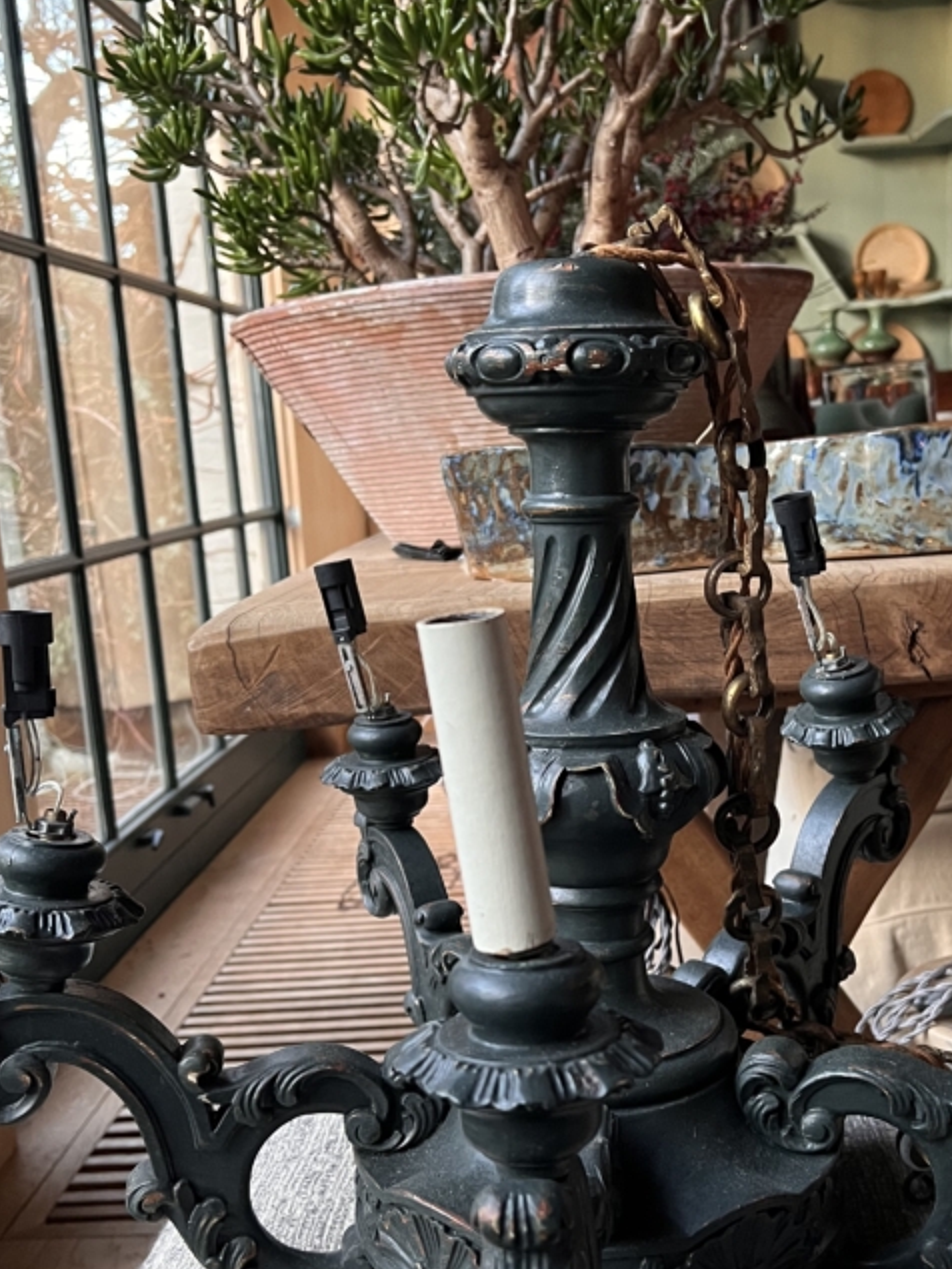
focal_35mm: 41
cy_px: 739
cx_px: 626
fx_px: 1502
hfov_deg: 34.9
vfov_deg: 45.6
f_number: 1.5
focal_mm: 5.7
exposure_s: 1/50
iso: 500
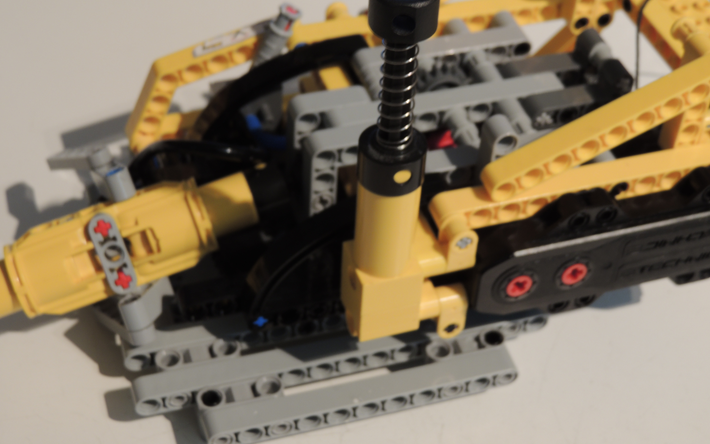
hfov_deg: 32.0
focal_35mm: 64
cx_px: 356
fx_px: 1238
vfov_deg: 20.3
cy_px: 177
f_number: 4.2
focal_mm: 10.7
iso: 100
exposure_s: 1/2.5
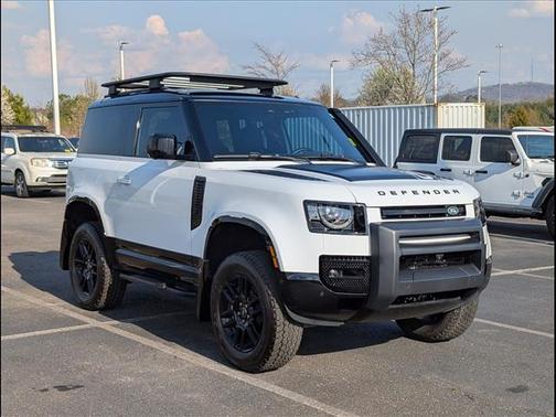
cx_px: 278
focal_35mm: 49
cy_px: 208
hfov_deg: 38.9
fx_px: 787
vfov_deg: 29.7
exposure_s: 1/2000
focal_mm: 6.9
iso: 22
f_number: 1.68
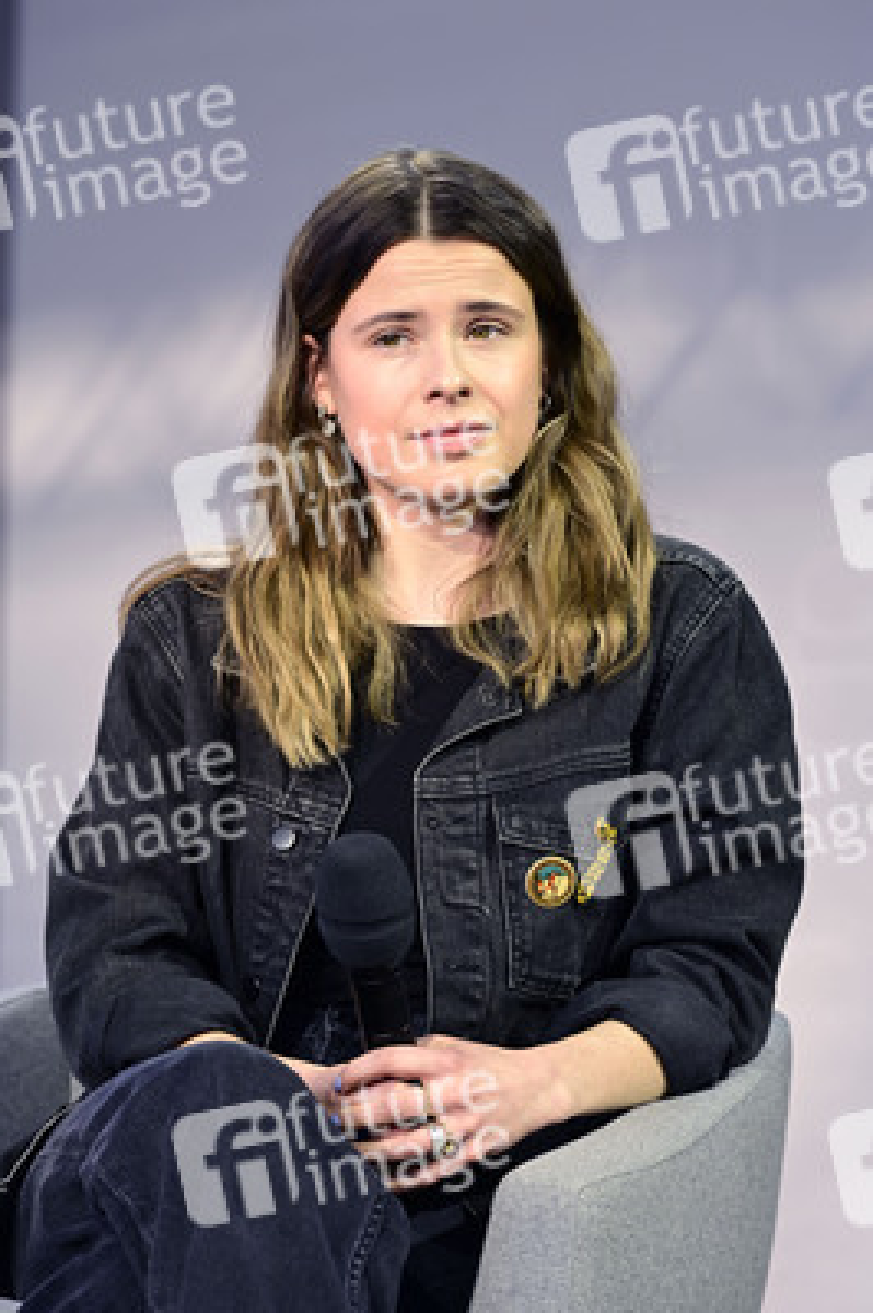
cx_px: 436
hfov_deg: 6.9
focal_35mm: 200
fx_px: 7287
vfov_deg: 10.3
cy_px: 656
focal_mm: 200
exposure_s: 1/200
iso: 320
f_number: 5
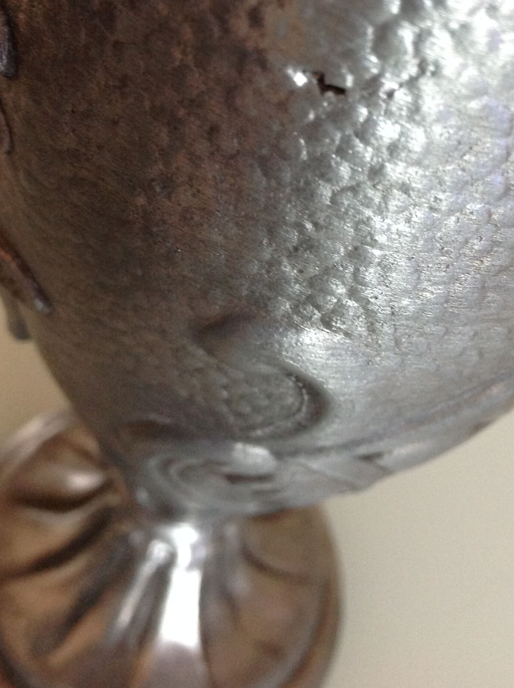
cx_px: 317
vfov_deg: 38.4
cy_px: 215
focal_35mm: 49
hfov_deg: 29.5
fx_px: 972
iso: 250
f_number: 2.4
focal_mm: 4.28
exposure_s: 1/15
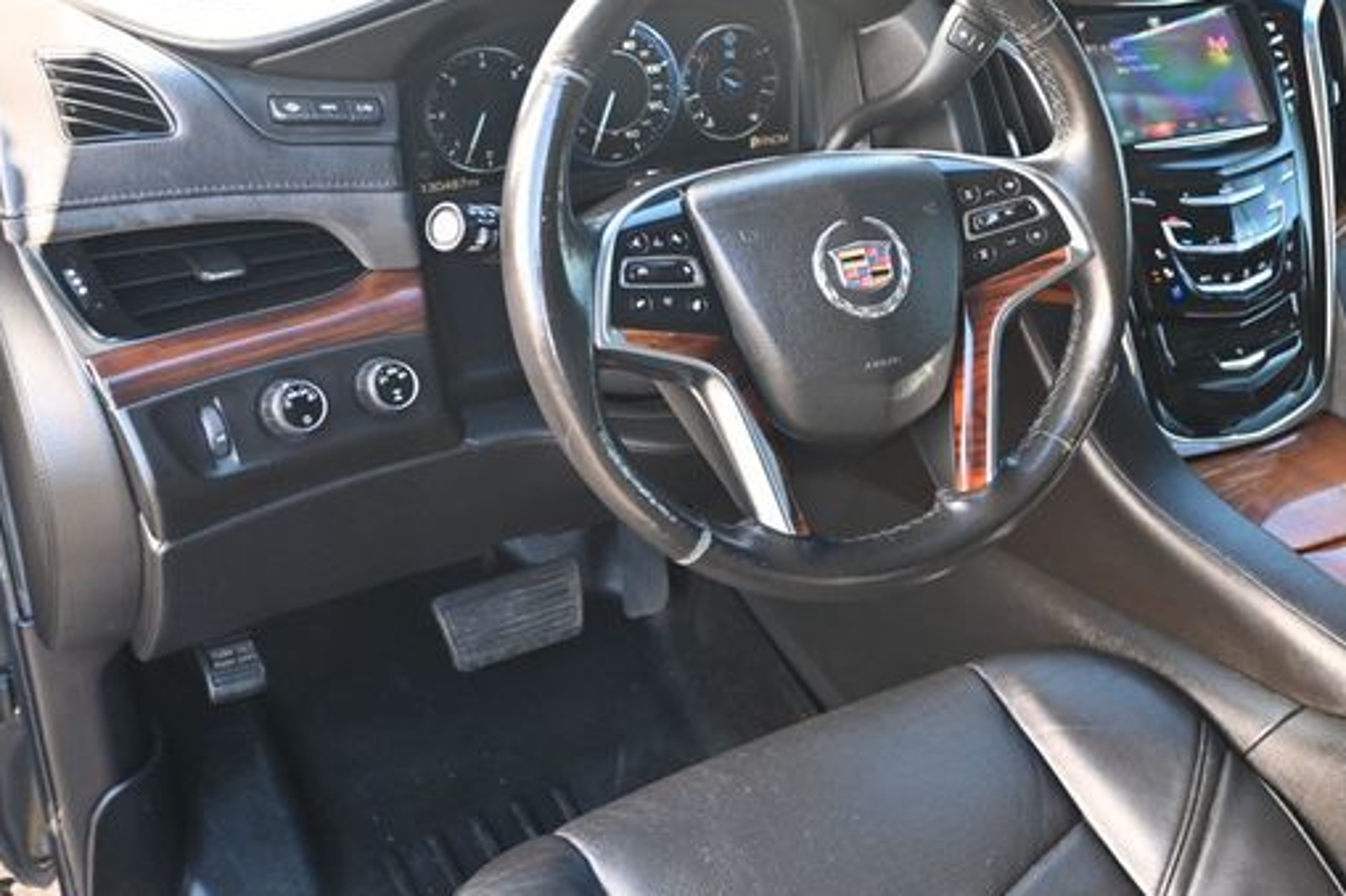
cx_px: 838
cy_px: 389
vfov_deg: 33.6
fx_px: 1481
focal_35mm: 40
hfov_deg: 48.4
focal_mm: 21
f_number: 4
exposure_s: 1/125
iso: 1000
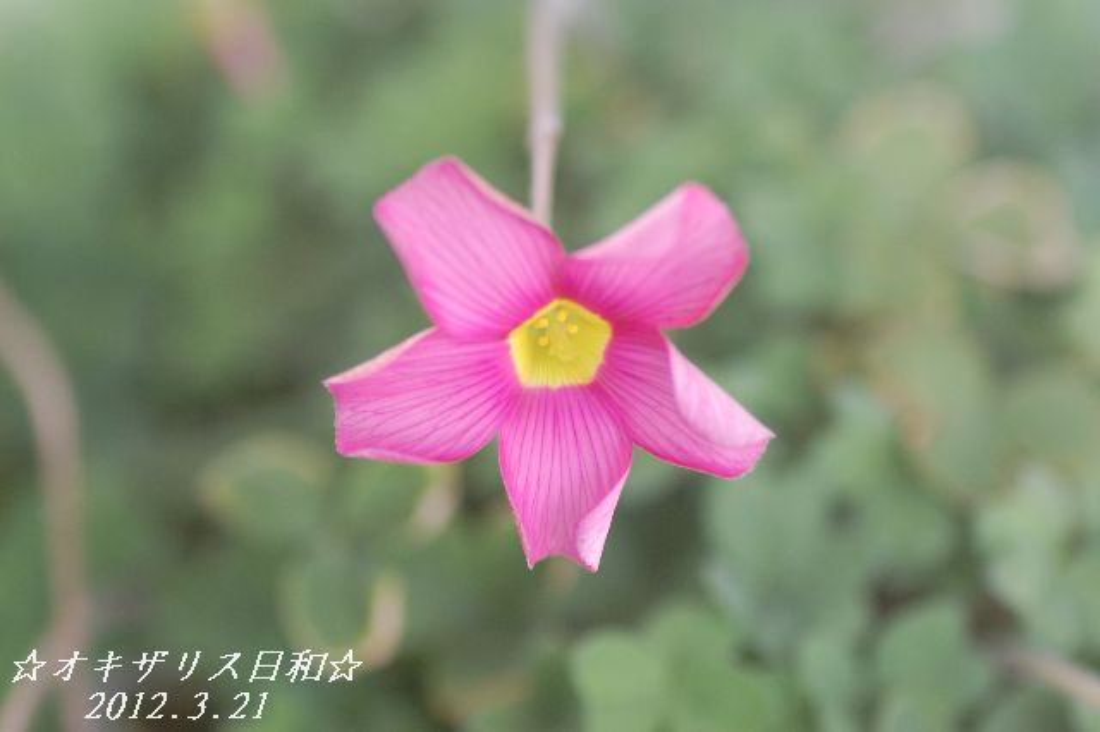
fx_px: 4123
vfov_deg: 10.1
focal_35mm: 135
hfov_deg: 15.2
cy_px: 366
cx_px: 550
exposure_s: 1/125
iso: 400
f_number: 5
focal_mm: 90
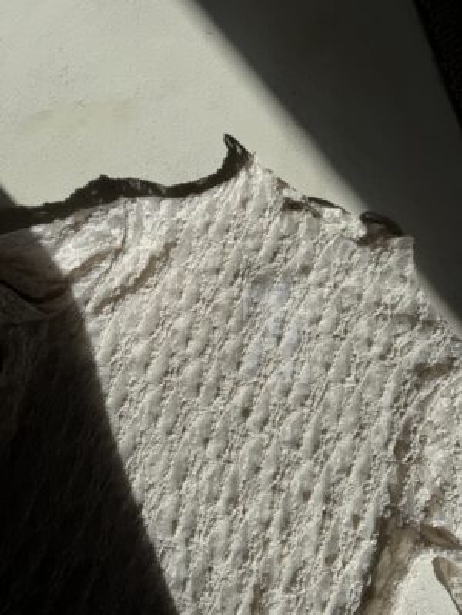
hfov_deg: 56.8
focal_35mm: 24
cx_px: 231
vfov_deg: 71.6
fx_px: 427
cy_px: 308
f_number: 1.78
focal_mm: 6.76
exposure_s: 1/8130
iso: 80
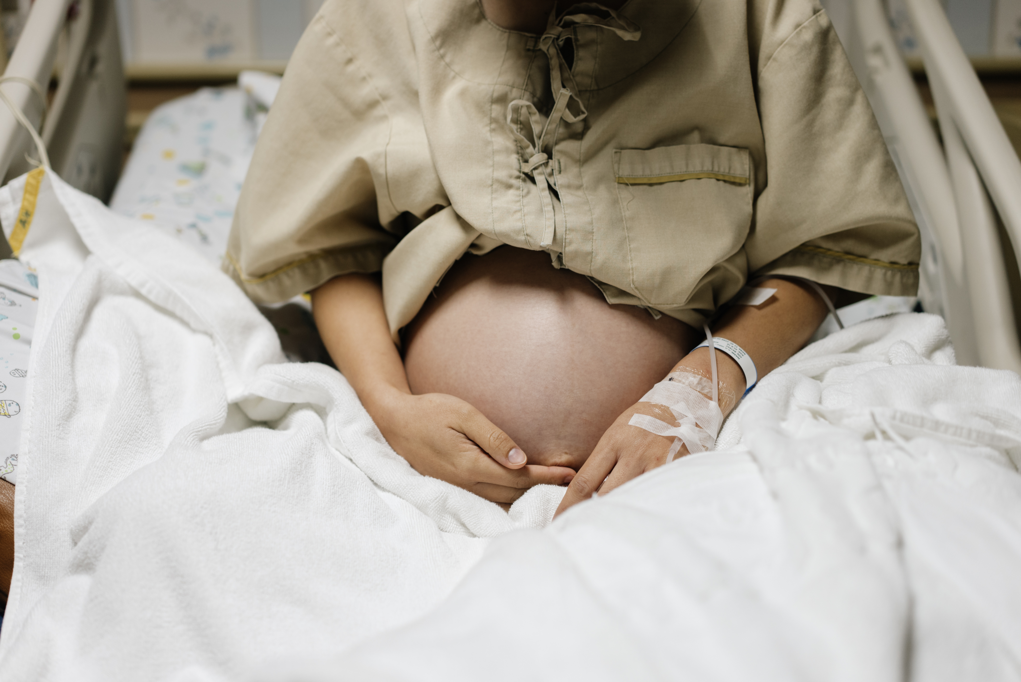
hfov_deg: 36.2
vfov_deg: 24.7
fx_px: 1561
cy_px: 341
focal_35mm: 55
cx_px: 510
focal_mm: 55
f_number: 2.2
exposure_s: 1/200
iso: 640
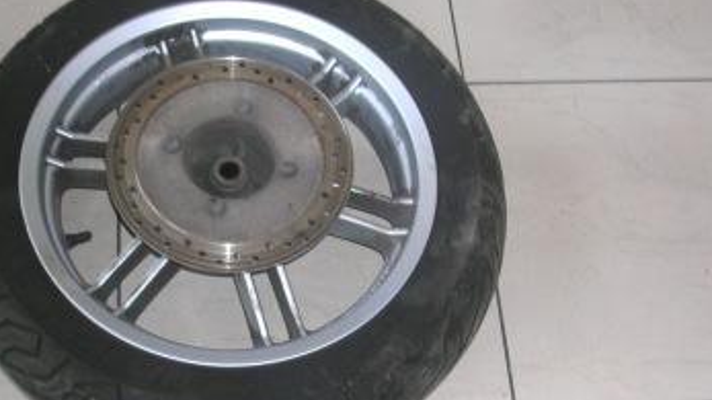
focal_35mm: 59
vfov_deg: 20.3
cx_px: 275
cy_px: 235
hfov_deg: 35.3
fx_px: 1114
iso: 50
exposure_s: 1/60.1
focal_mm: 7.1
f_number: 3
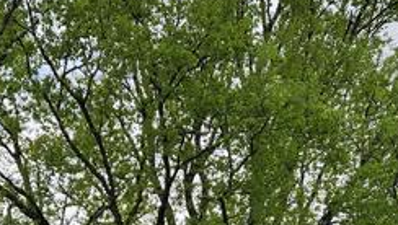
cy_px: 442
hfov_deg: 25.9
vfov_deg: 13.0
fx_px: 867
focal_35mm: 82
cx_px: 186
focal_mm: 5.4
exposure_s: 1/1418
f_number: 1.8
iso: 25
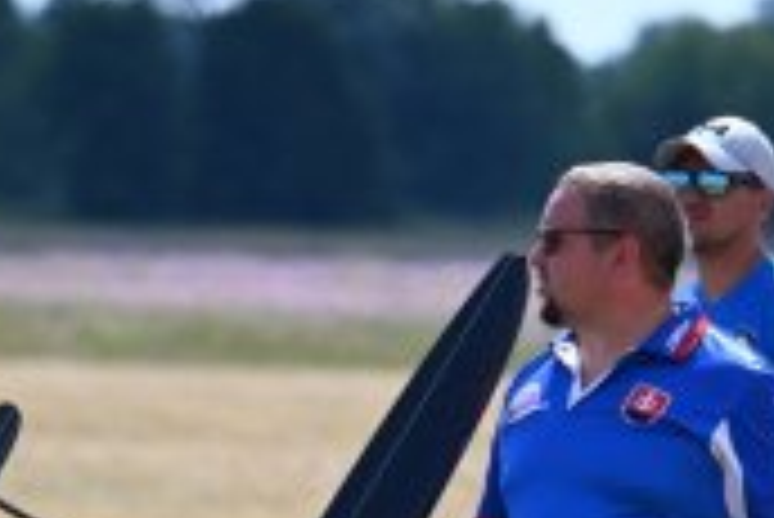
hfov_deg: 2.4
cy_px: 721
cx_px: 403
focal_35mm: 868
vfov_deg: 1.6
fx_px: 18677
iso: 640
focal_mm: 300
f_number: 6.3
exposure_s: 1/2500
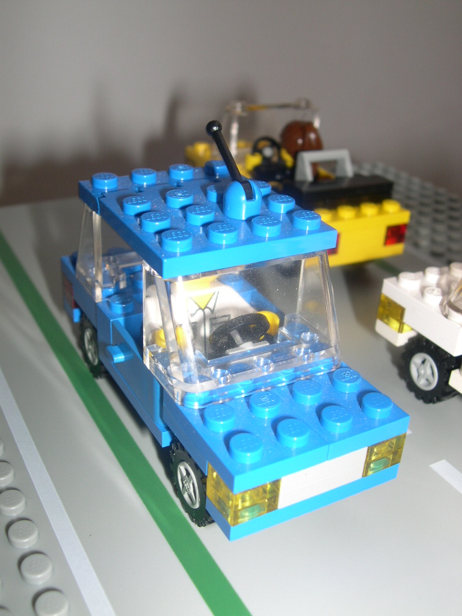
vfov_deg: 49.0
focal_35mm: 38
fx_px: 676
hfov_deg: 37.7
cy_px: 308
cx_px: 231
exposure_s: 1/30
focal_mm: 8
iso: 100
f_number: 7.6
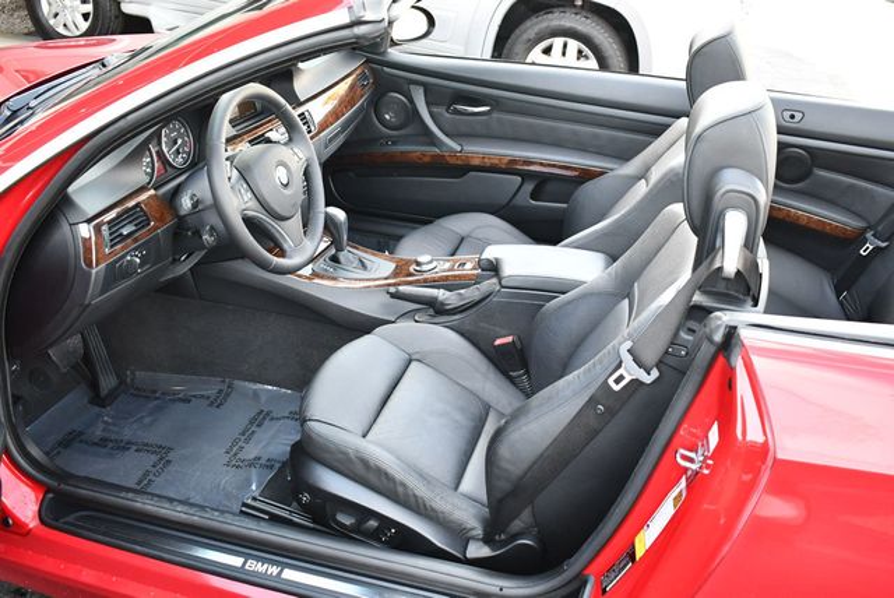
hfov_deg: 53.1
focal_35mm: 36
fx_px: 895
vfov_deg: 36.9
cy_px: 299
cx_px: 447
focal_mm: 18
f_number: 3.5
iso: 800
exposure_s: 1/200
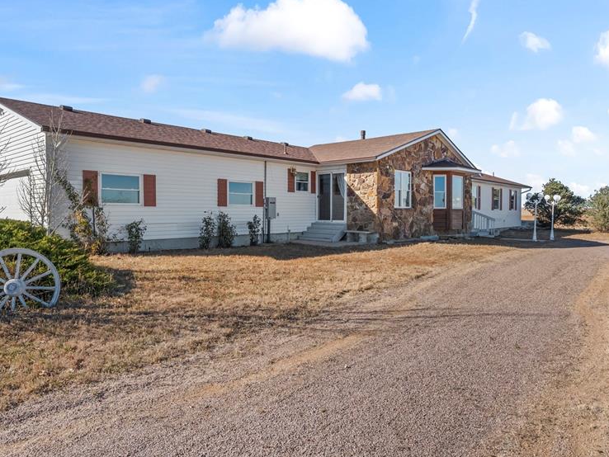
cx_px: 316
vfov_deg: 55.5
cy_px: 214
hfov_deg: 70.1
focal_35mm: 25
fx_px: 434
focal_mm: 18.5
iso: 500
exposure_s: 1/100
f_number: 10
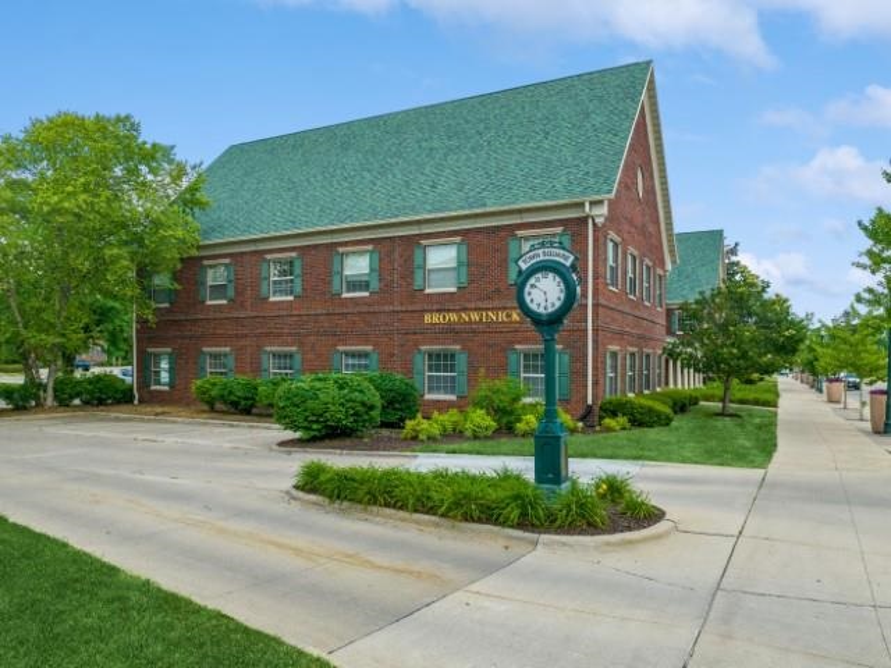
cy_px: 334
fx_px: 618
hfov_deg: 71.6
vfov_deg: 56.8
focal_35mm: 24
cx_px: 446
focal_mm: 12.29
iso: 200
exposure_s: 1/800
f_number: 2.8
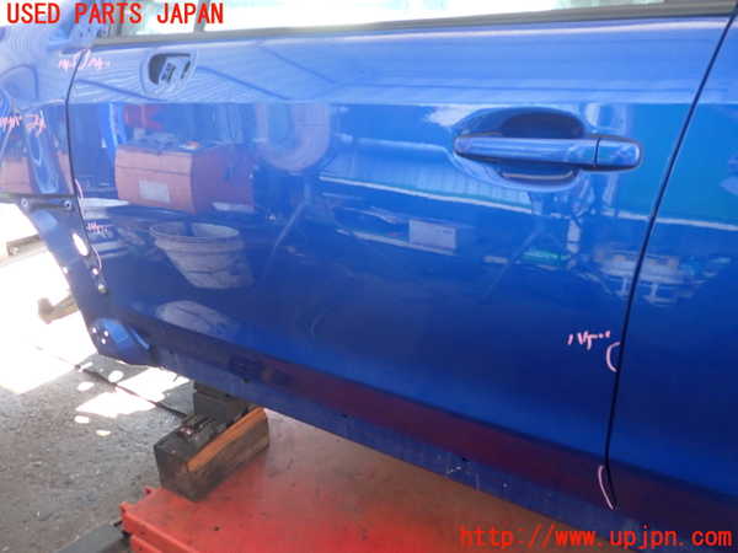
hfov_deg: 60.0
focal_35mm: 30
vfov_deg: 46.8
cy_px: 276
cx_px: 369
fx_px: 640
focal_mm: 5.4
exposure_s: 1/30
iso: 200
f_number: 2.3
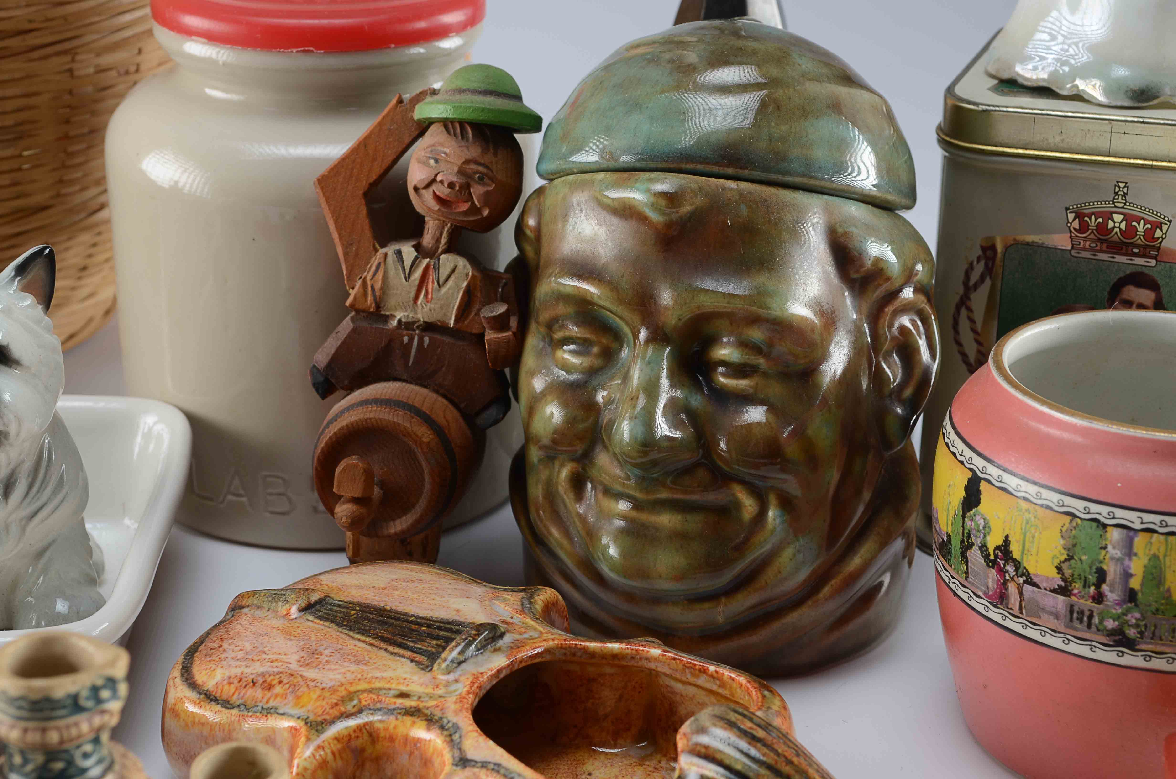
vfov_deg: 20.5
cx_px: 588
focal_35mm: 66
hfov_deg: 30.6
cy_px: 390
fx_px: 2152
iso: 100
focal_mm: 44
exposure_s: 1/80
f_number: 11
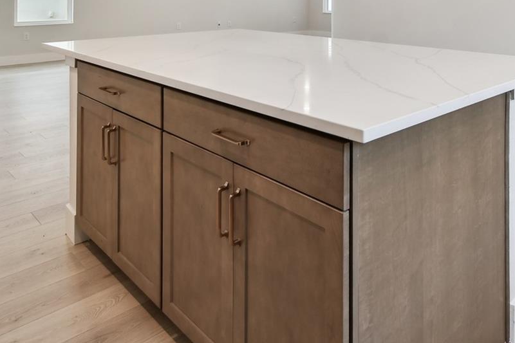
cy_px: 12
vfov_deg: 39.2
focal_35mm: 30
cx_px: 308
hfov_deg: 61.4
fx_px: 429
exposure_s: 1/20
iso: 100
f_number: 7.1
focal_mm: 10
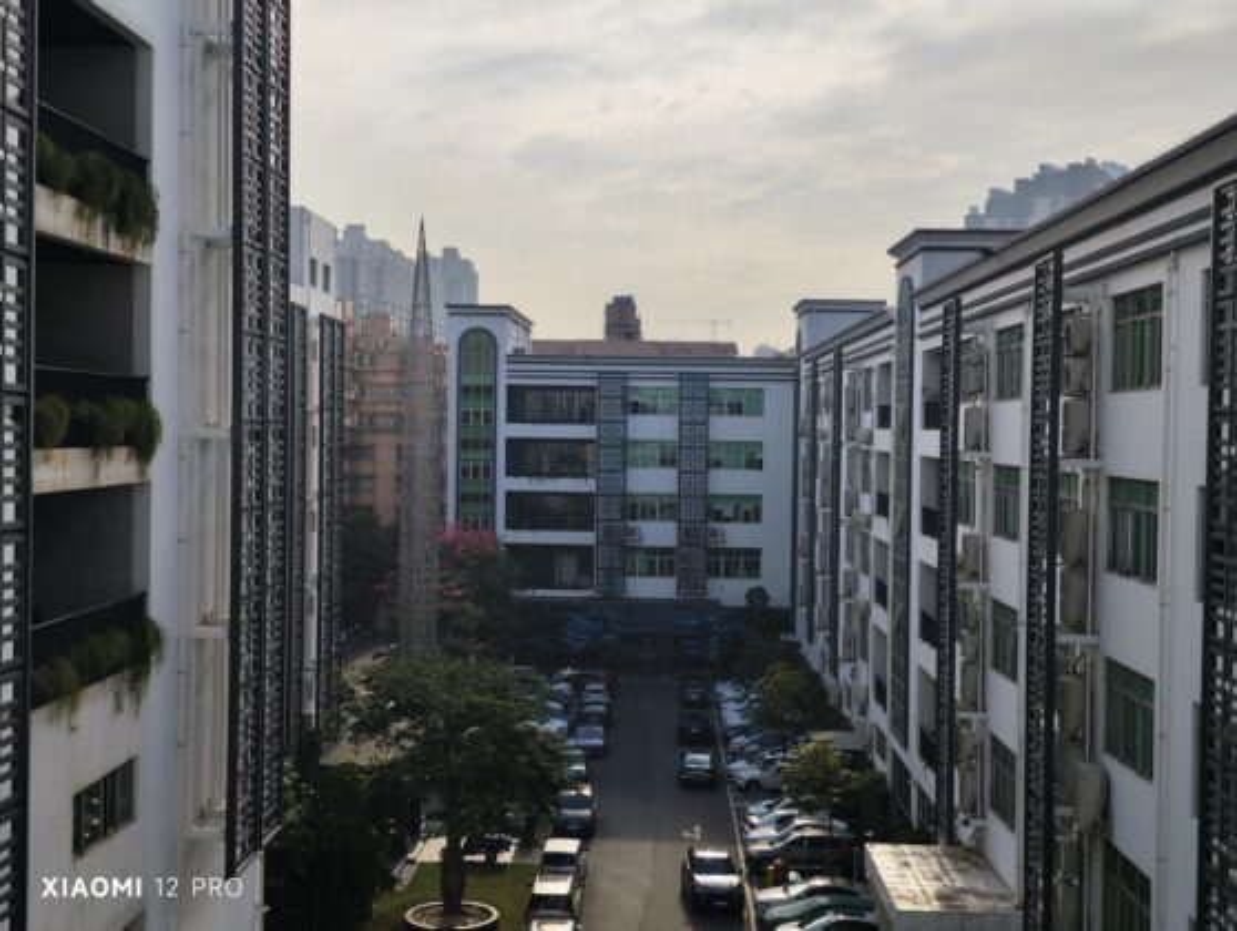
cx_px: 618
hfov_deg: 39.6
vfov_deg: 30.3
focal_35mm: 48
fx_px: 1717
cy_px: 466
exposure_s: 1/1508
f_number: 1.9
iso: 50
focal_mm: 7.1
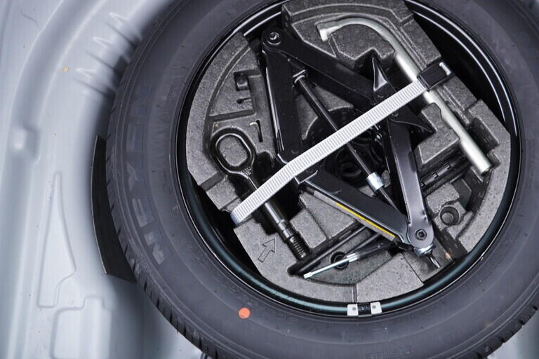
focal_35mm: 48
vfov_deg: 28.1
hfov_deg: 40.7
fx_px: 719
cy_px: 164
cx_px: 349
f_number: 2.8
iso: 250
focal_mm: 24
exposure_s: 1/40
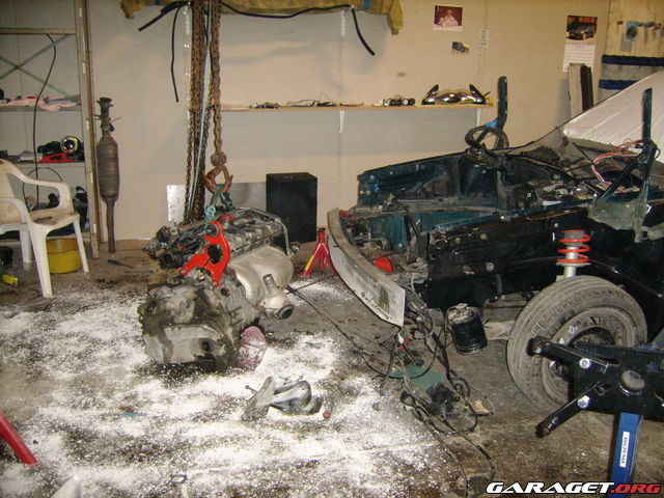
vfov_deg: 40.7
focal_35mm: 35
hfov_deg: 52.6
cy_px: 249
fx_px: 671
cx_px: 332
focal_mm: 5.95
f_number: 2.8
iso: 282
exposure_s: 1/30
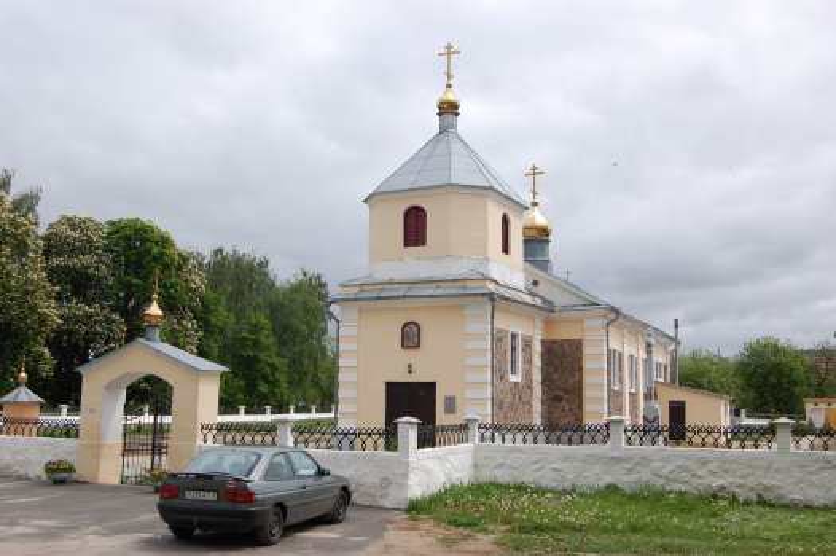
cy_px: 278
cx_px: 418
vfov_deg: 36.8
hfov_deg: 53.2
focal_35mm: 36
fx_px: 835
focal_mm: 24
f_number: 9
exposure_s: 1/320
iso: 200
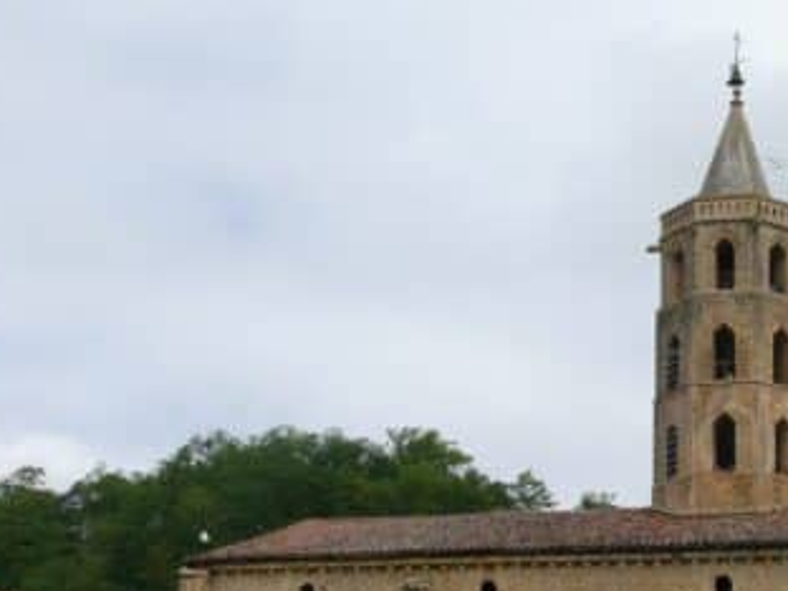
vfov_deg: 18.9
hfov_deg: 24.5
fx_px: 1753
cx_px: 722
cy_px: 487
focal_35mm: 77
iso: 100
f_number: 6.3
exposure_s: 1/500
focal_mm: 8.5
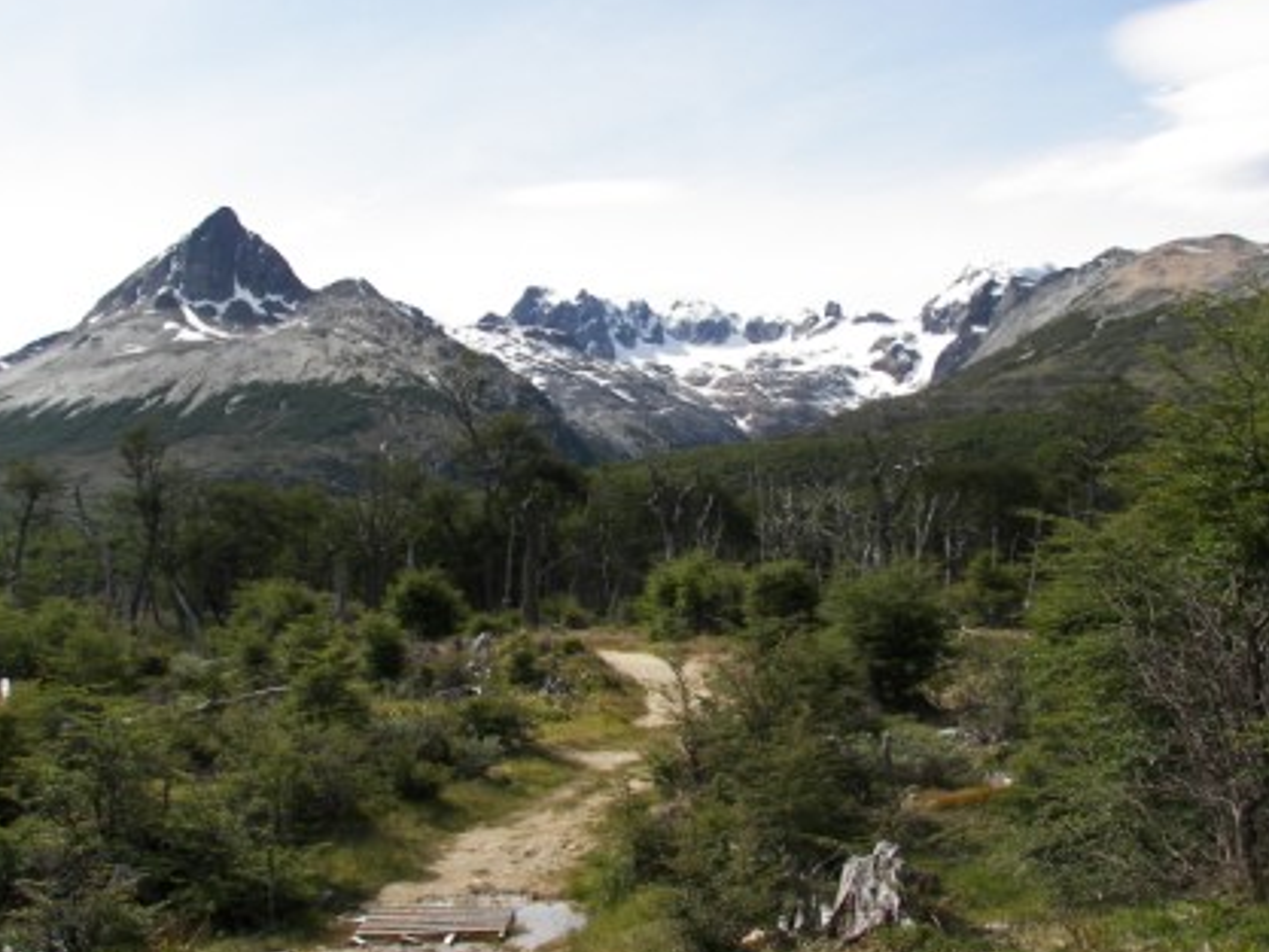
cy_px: 487
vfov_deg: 32.9
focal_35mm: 44
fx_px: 1613
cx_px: 648
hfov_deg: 42.9
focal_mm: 6.8
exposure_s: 1/640
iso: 50
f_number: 4
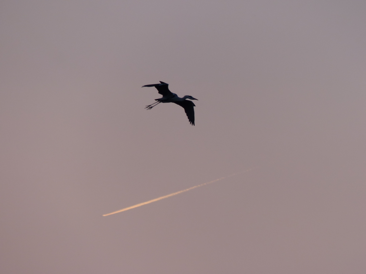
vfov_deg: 2.7
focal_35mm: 558
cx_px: 183
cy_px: 137
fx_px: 5900
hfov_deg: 3.6
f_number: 4
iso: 100
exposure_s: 1/200
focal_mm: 100.5
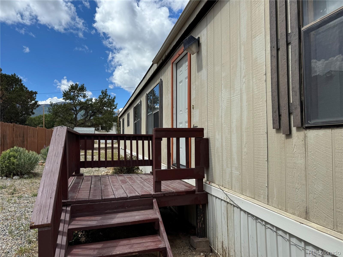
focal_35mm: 24
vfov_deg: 56.8
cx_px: 172
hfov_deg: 71.6
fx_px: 238
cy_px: 128
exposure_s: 1/4310
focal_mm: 6.76
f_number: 1.78
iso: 80
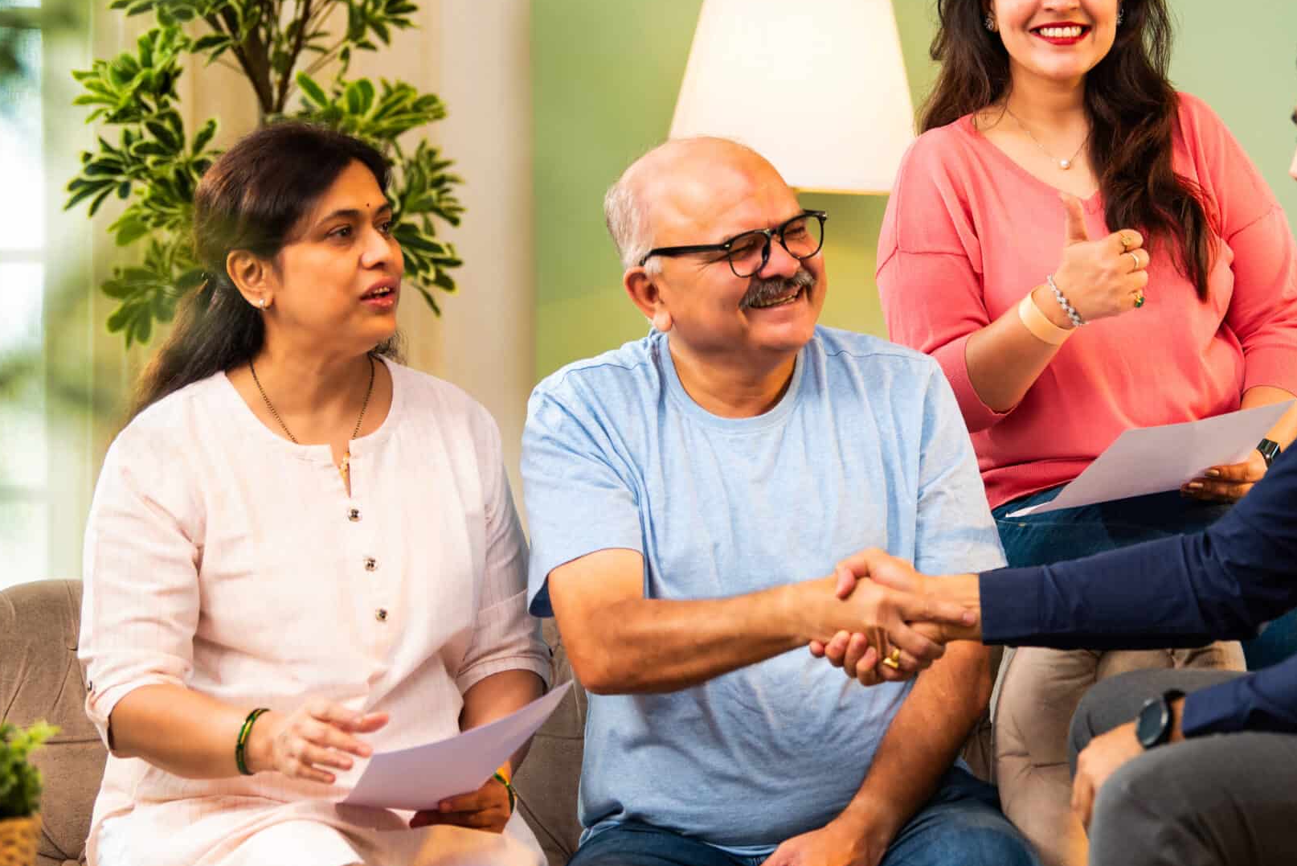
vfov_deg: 7.5
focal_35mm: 184
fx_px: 6630
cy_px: 342
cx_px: 902
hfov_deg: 11.2
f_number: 2.8
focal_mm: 116
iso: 200
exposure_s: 1/125
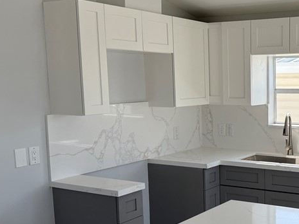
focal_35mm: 53
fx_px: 458
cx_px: 262
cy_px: 142
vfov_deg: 27.4
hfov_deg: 34.4
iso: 100
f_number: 1.78
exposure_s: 1/979
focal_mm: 6.76
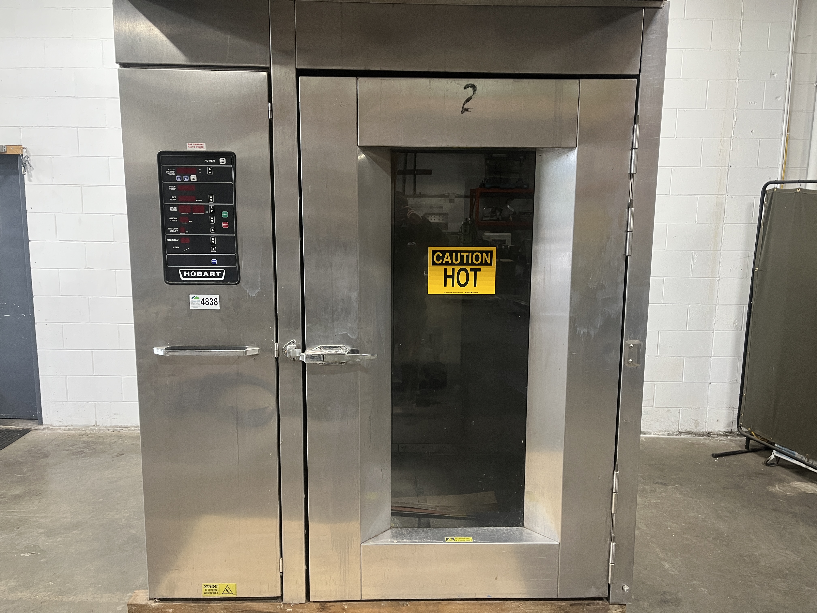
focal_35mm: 26
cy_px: 306
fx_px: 614
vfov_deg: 53.1
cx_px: 408
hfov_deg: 67.3
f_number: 1.6
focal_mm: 5.1
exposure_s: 1/60
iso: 200
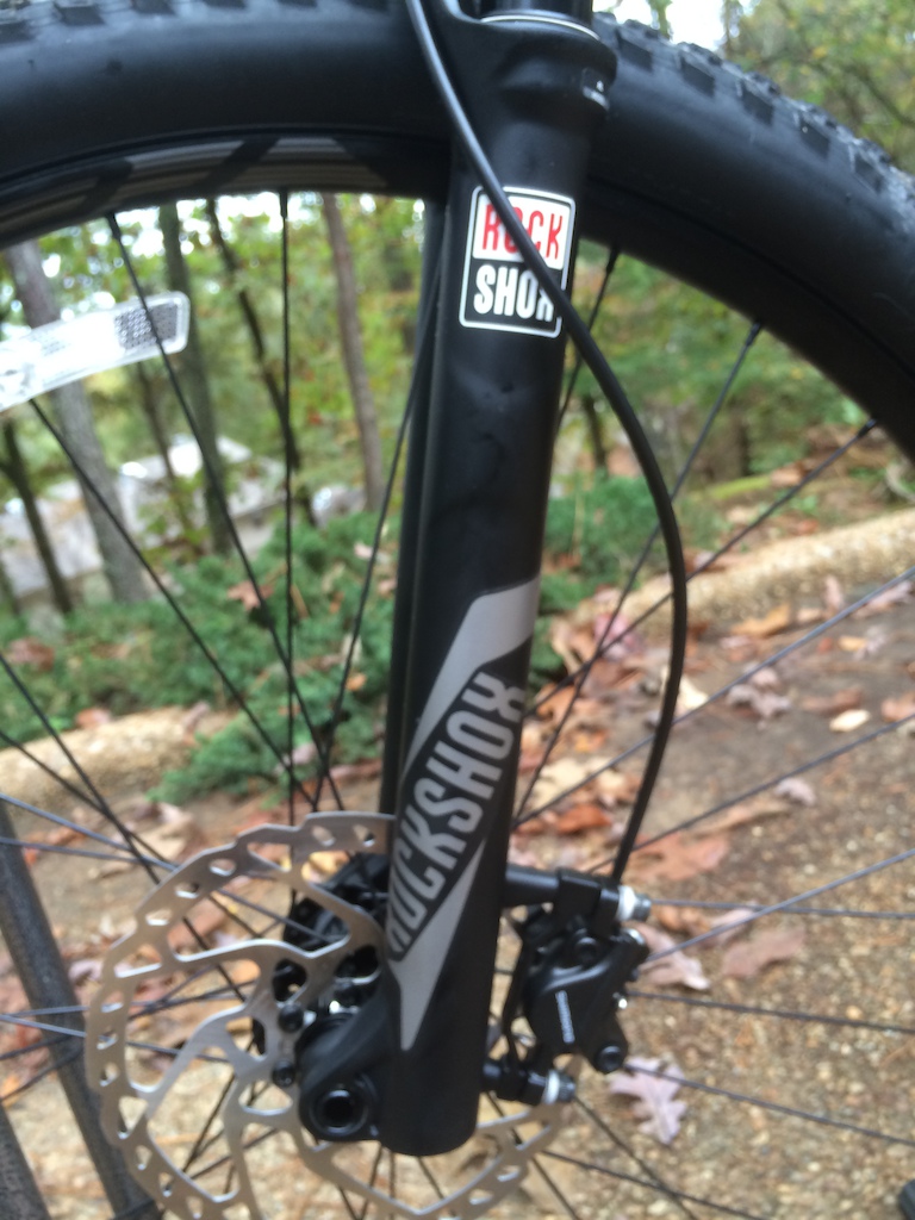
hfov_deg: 48.2
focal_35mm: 29
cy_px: 610
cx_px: 458
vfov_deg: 61.7
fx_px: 1022
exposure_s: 1/30
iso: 40
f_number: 2.2
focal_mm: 4.15
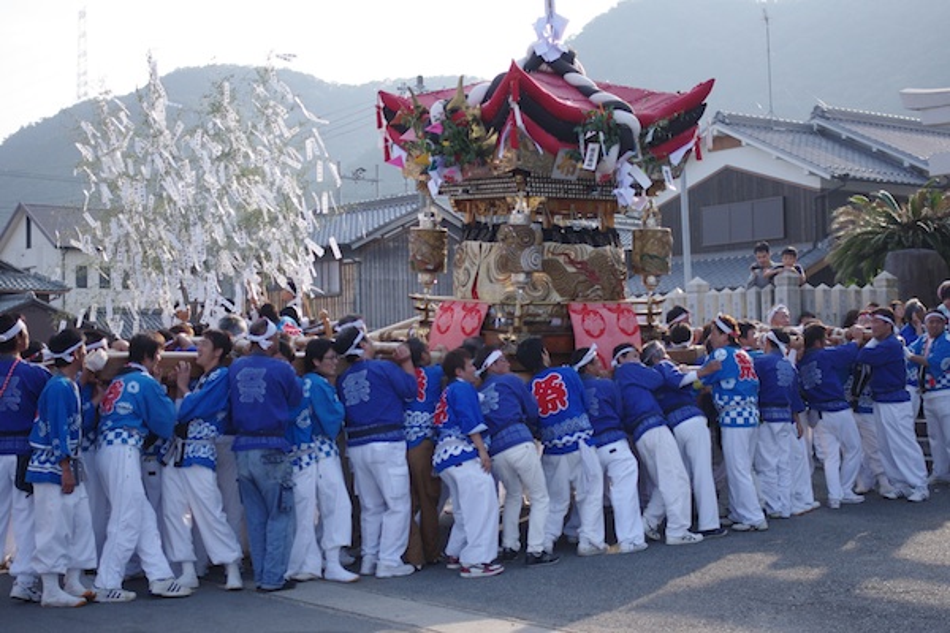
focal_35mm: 52
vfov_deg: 26.0
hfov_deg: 38.2
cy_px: 316
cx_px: 475
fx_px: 1372
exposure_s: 1/2000
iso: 400
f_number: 2.4
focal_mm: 35
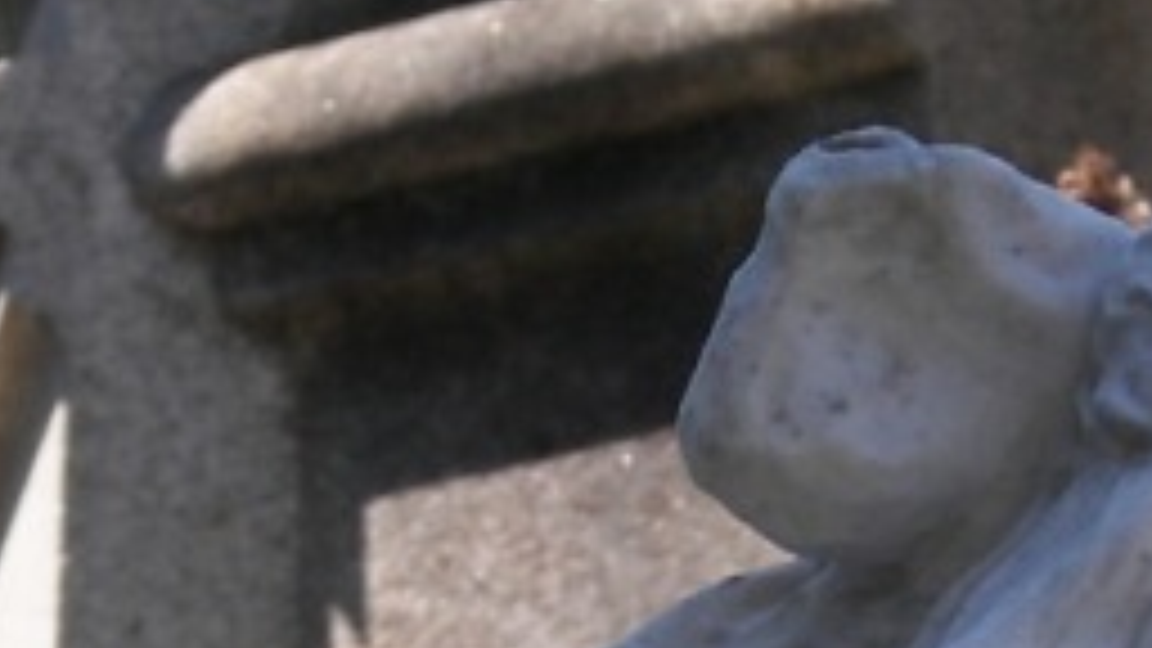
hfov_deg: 3.5
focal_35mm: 618
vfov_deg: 2.0
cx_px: 410
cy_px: 1287
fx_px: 18878
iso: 50
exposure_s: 1/400
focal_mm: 23.6
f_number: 3.2
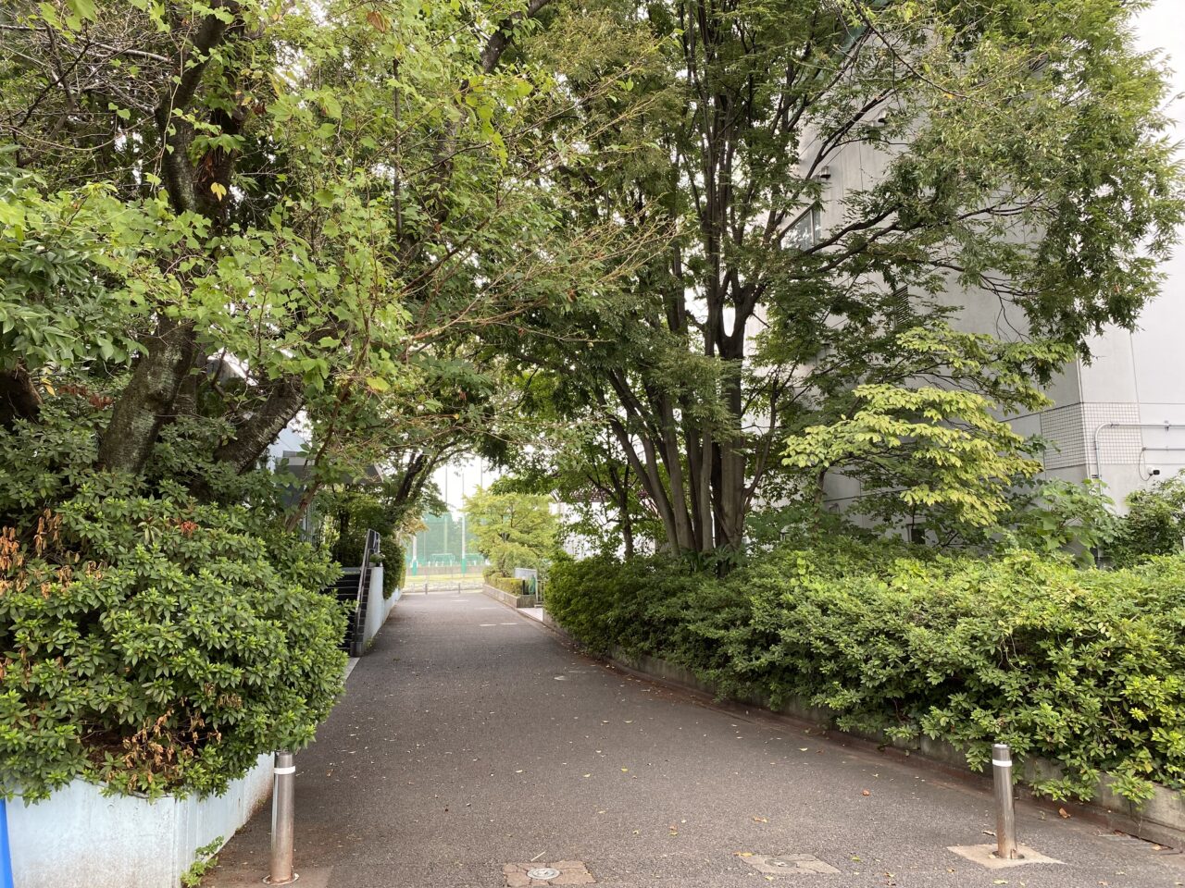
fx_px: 890
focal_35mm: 26
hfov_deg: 67.3
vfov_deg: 53.1
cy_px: 444
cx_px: 592
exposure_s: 1/121
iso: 64
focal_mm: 4.25
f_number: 1.8
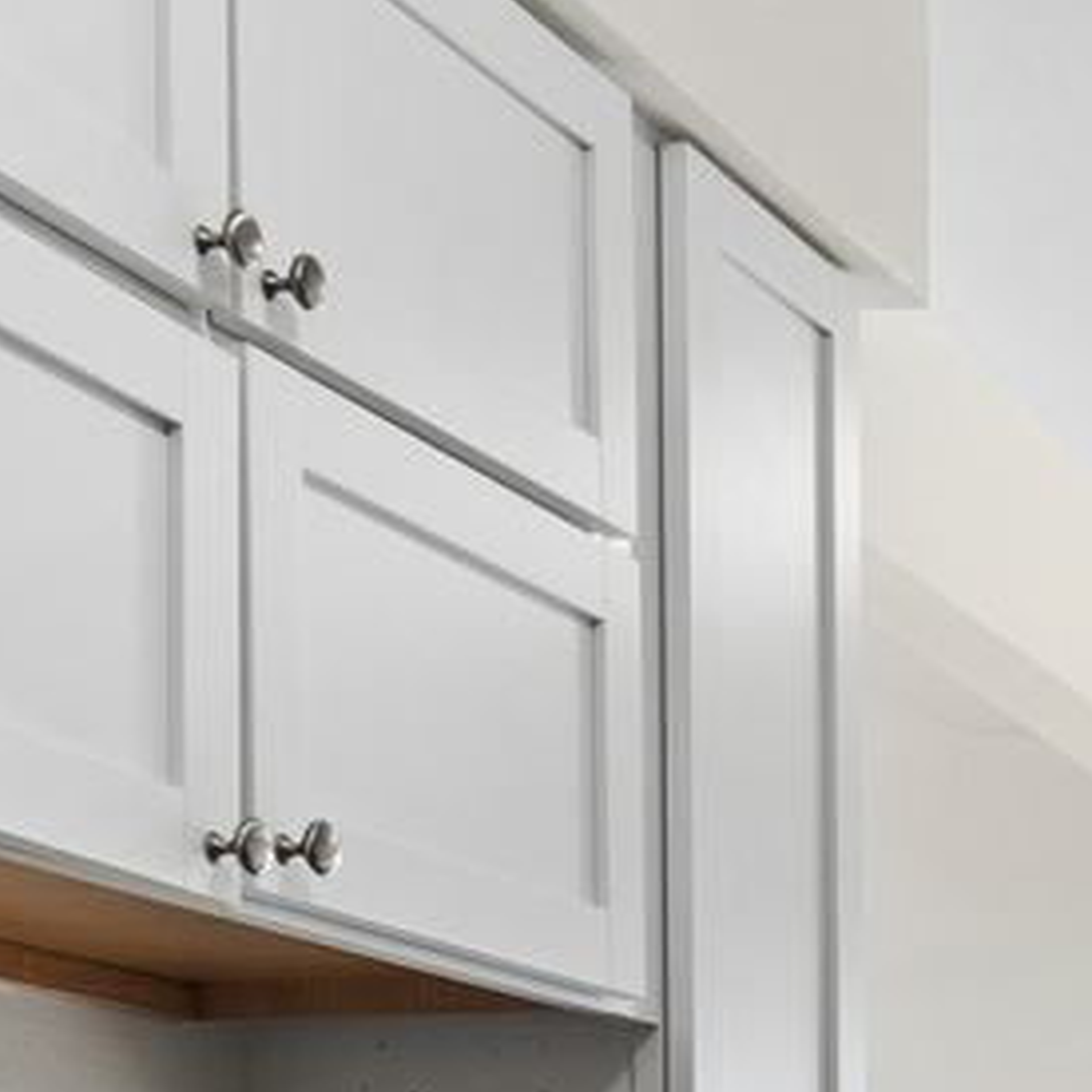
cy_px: 1565
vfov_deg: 17.6
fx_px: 3212
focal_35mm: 90
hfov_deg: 17.1
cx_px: 1715
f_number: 8
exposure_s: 1/20
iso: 400
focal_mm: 12
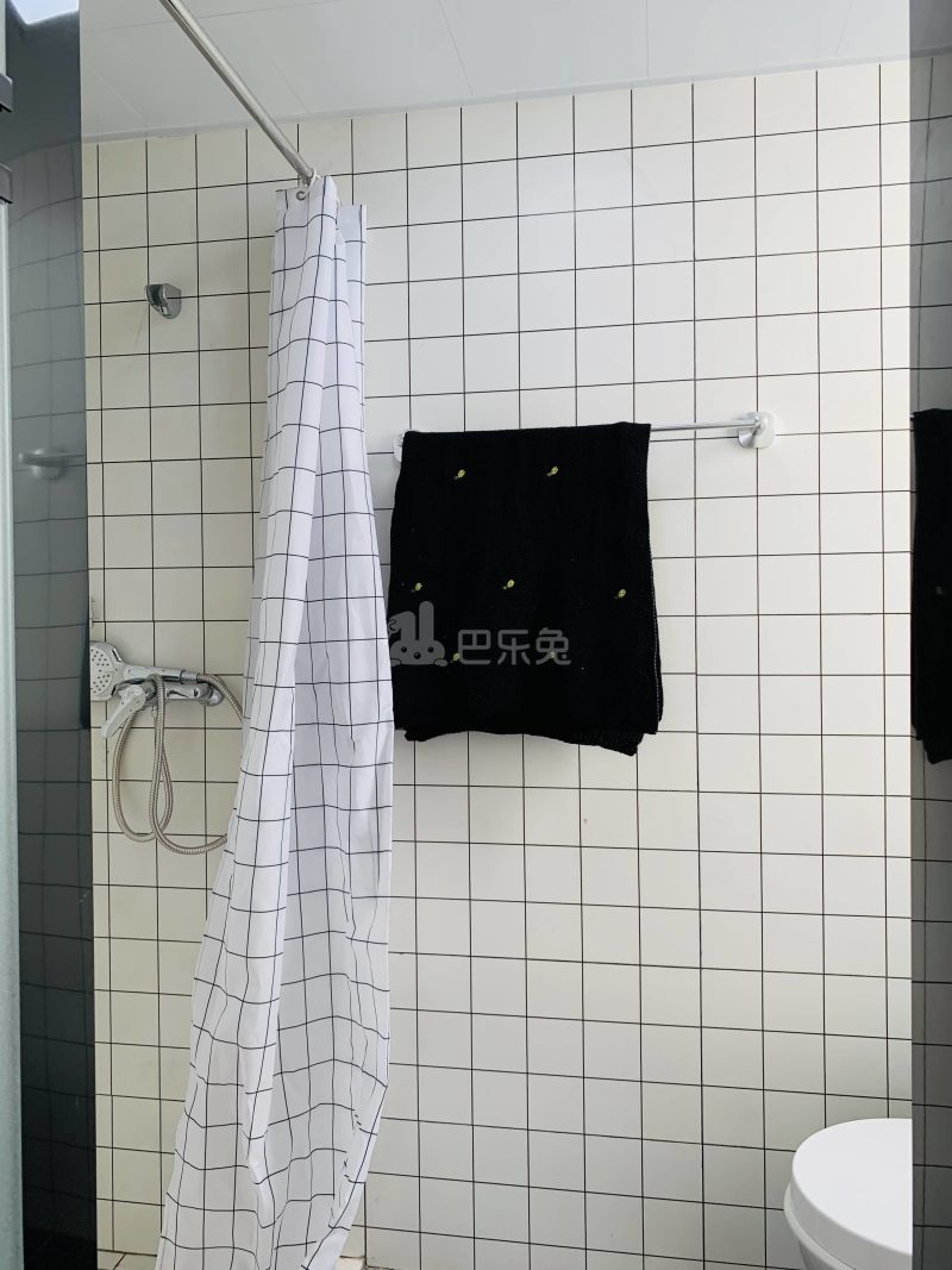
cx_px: 476
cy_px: 635
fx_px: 954
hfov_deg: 53.1
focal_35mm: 26
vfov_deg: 67.3
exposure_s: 1/121
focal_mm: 4.25
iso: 64
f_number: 1.8
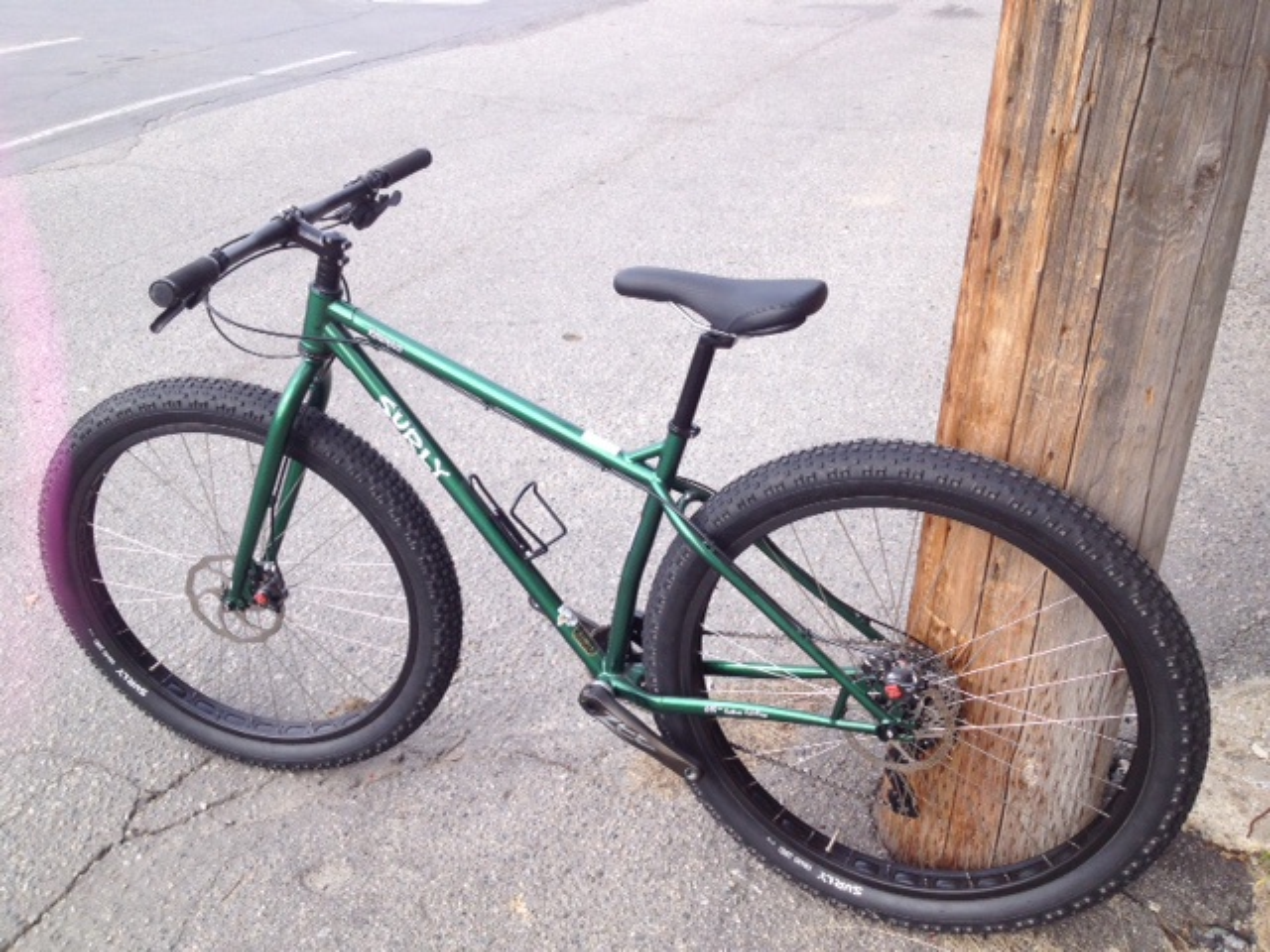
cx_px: 635
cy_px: 476
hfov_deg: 52.6
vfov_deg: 40.7
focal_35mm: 35
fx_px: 1284
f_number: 2.4
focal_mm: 4.28
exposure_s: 1/442
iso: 50
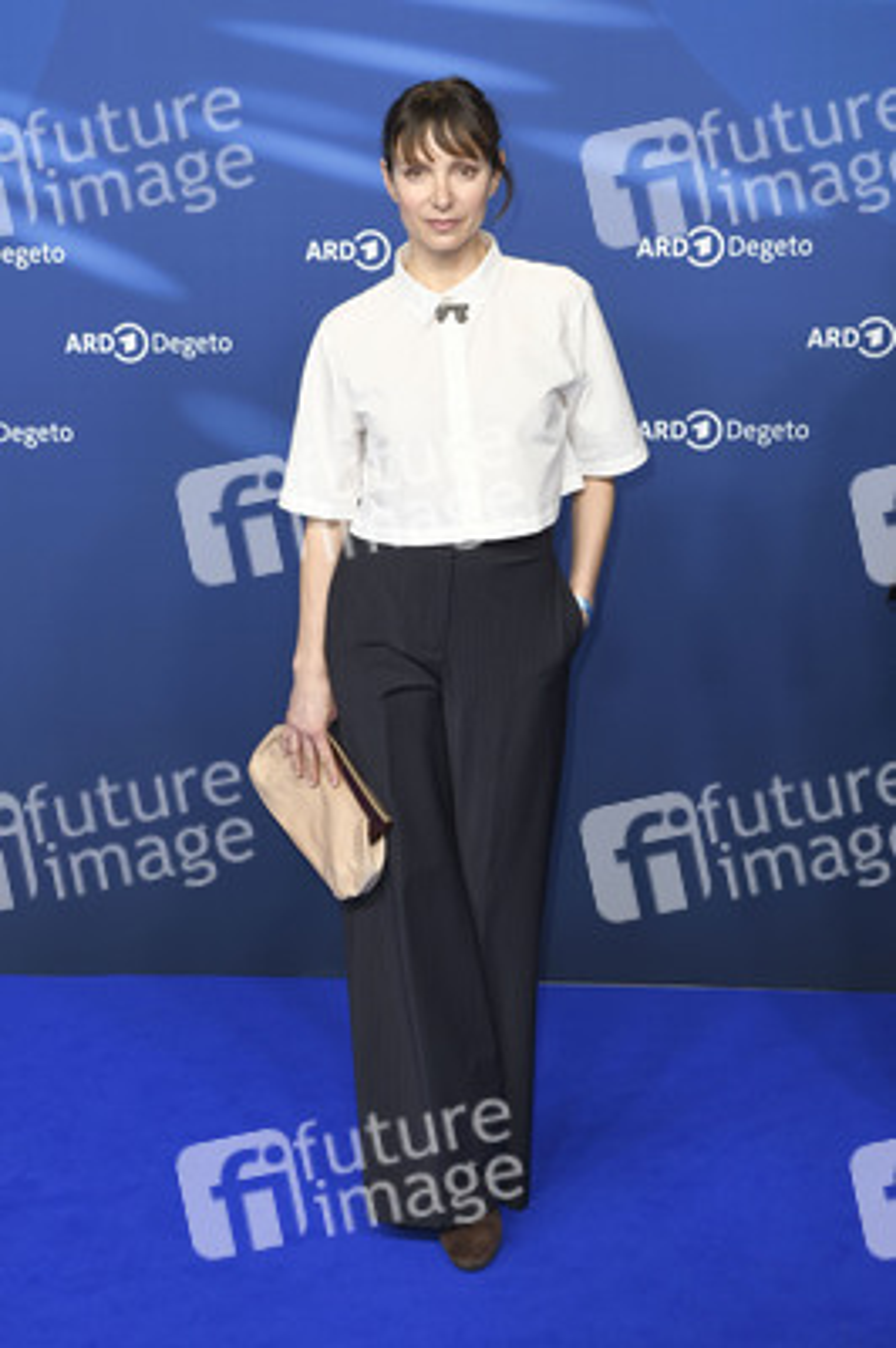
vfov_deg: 35.7
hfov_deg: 24.2
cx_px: 448
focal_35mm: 56
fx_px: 2094
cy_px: 674
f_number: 4
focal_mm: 56
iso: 800
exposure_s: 1/320
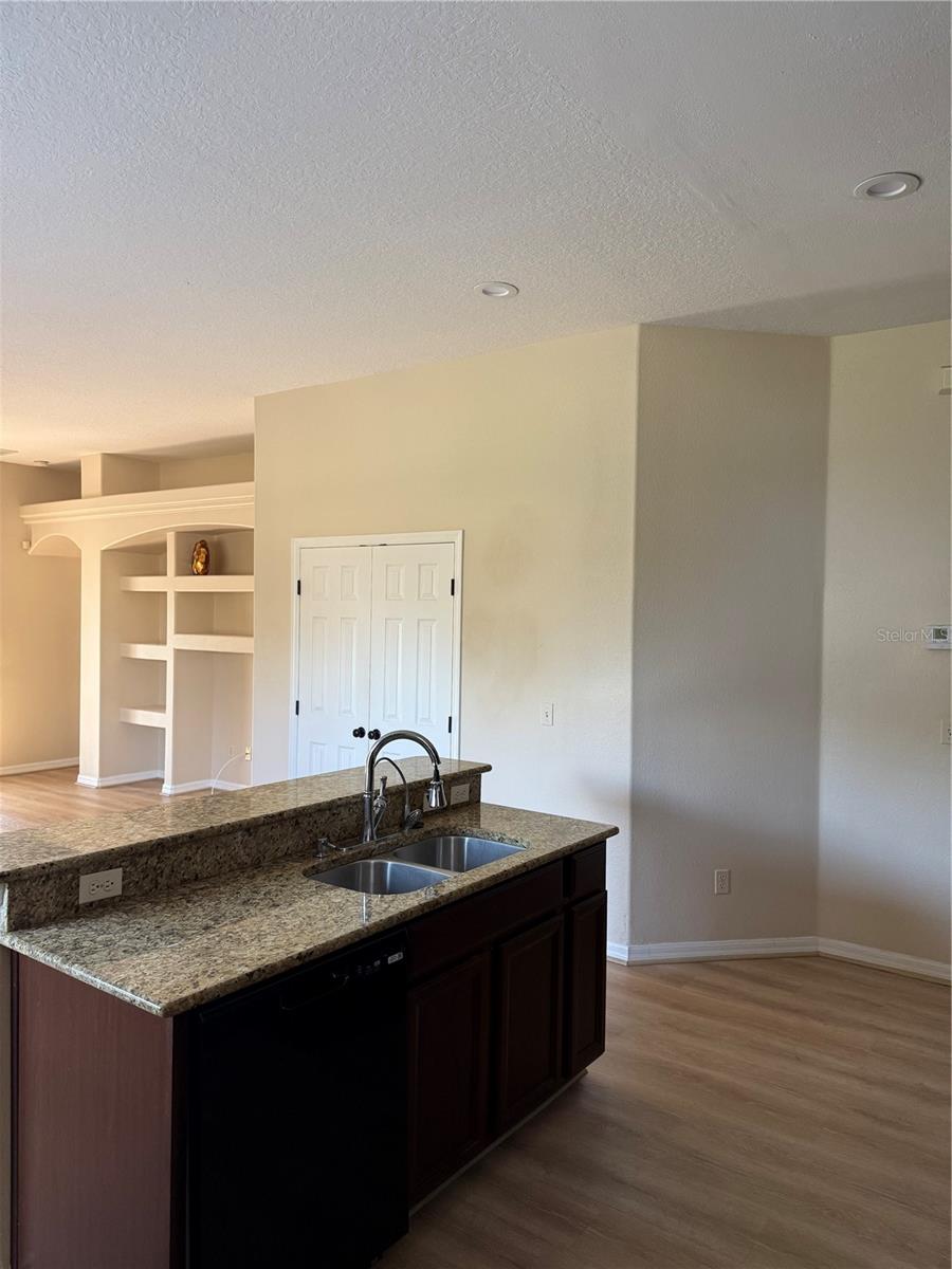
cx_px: 476
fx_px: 880
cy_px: 634
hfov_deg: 56.8
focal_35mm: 24
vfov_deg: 71.6
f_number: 1.78
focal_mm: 6.76
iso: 200
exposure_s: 1/119
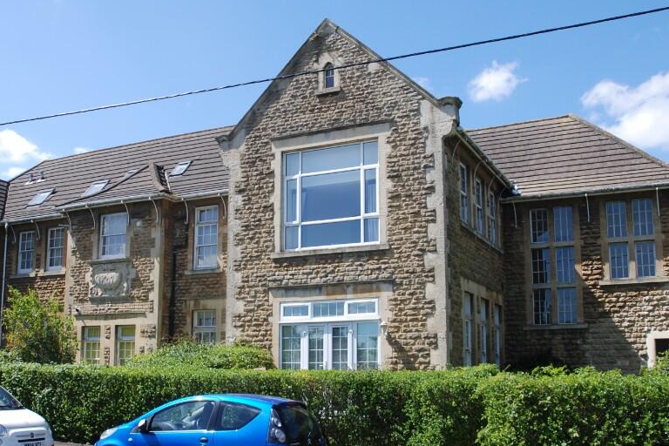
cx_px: 280
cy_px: 233
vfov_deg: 36.9
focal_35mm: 36
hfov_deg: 52.9
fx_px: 669
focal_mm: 18
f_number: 7.1
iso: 100
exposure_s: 1/200
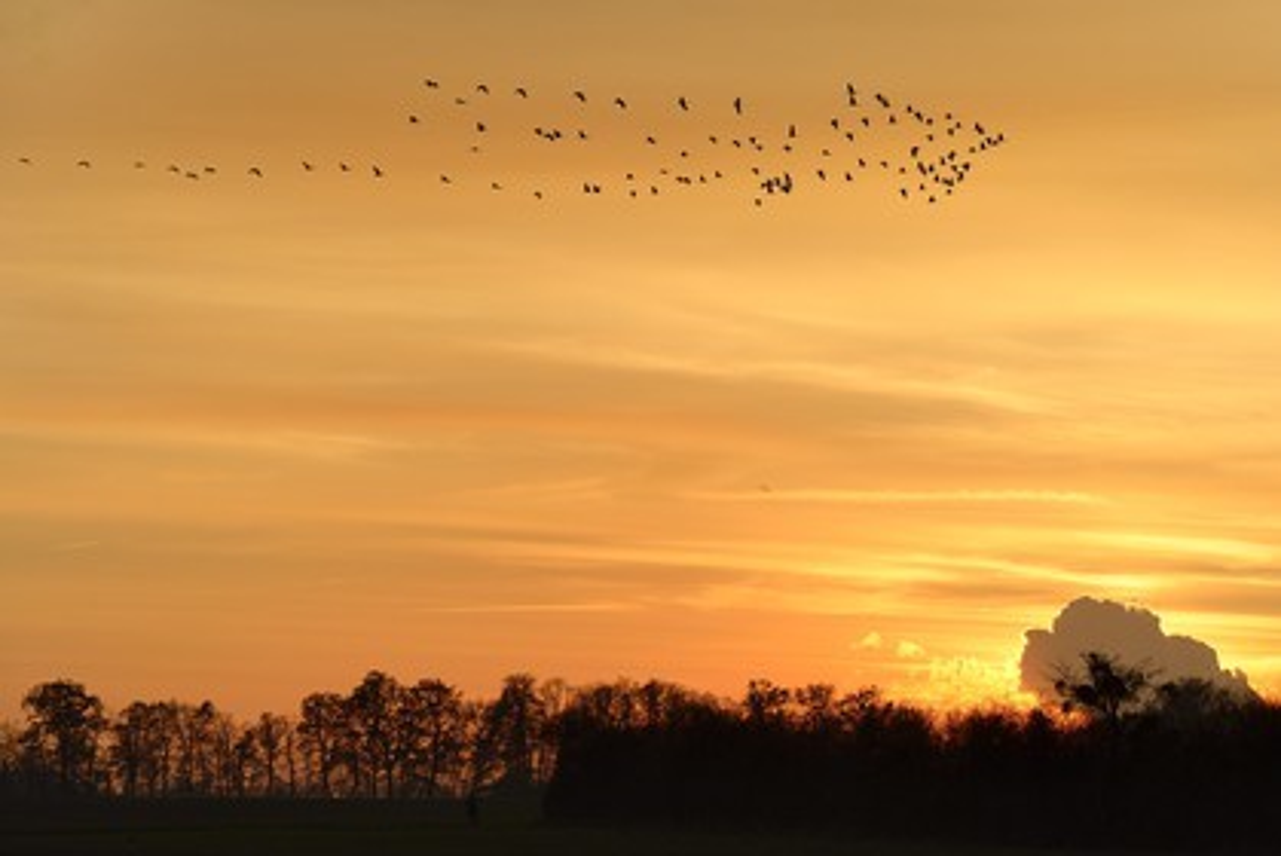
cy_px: 428
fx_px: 5875
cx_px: 640
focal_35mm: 165
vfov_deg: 8.3
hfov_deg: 12.4
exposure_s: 1/800
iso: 800
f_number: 9
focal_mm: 165
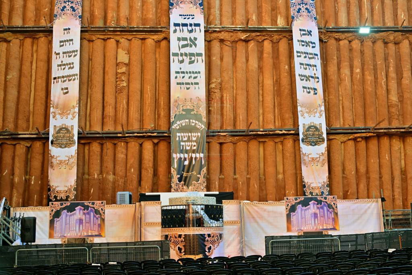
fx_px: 526
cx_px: 206
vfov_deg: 29.3
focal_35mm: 46
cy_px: 138
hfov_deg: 42.7
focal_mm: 46
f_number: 5.6
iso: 125
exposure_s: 1/200
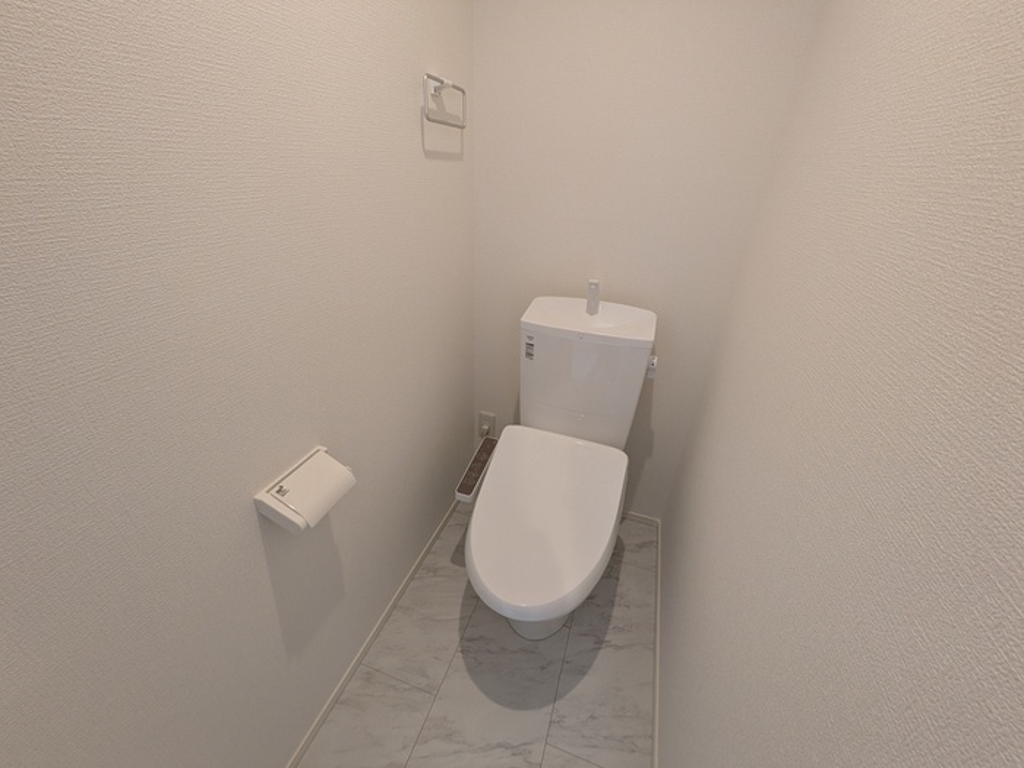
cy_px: 384
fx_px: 414
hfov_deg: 102.1
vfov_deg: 85.7
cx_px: 512
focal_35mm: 14
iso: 66
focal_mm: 1.83
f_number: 2.2
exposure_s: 1/25
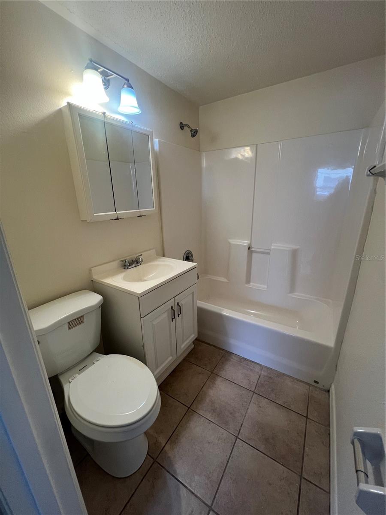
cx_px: 193
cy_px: 258
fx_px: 193
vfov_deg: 106.2
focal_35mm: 13
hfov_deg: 89.9
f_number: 1.8
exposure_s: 1/120
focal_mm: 1.57
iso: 125
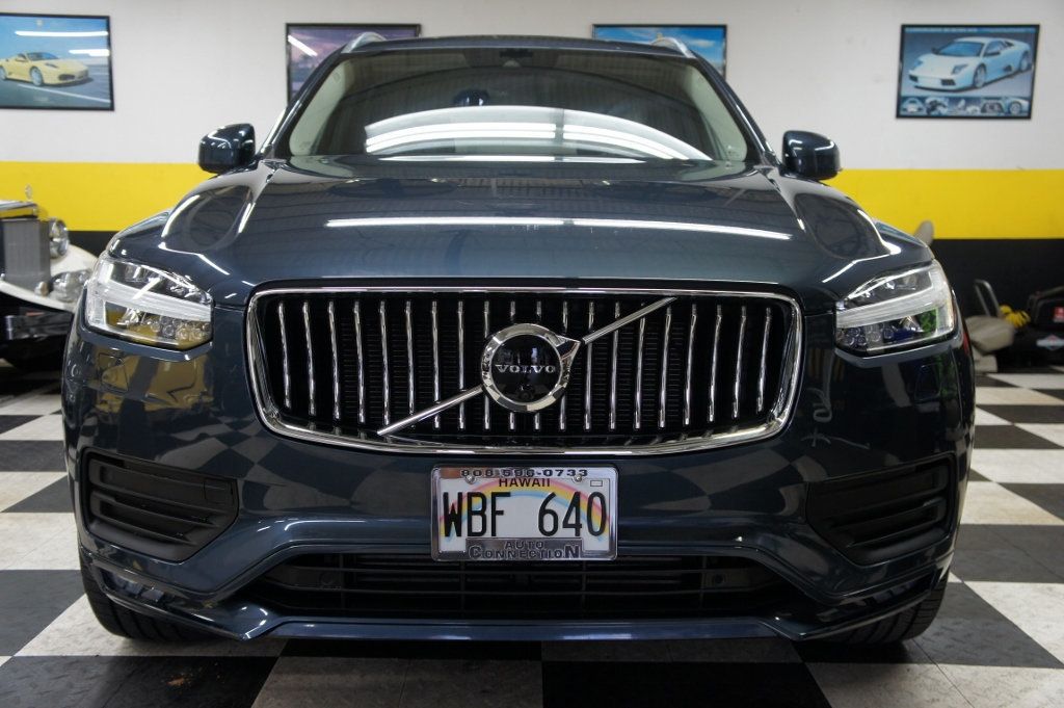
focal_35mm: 36
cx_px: 532
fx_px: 1063
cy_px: 354
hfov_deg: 53.2
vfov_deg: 36.8
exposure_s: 1/40
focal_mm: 24
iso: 400
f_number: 4
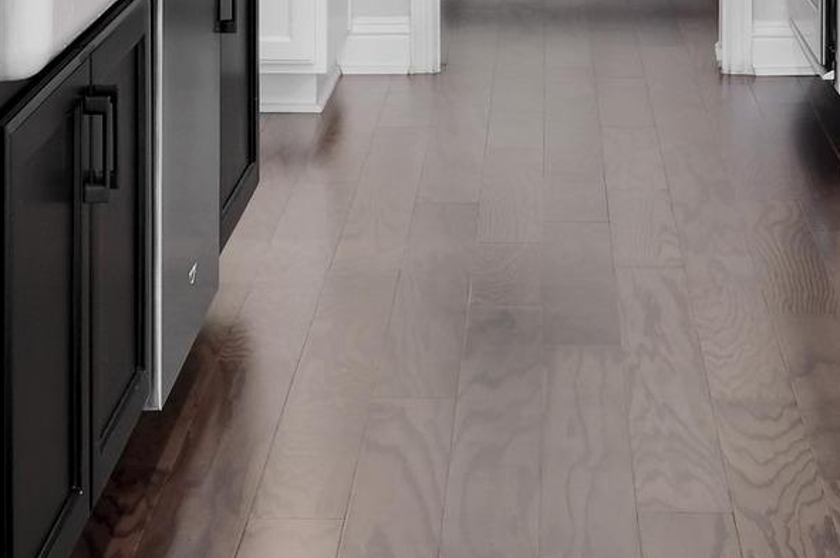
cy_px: -366
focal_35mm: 104
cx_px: 517
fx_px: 2425
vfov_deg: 12.3
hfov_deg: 19.6
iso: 1000
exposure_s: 1/10
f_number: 9
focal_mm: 30
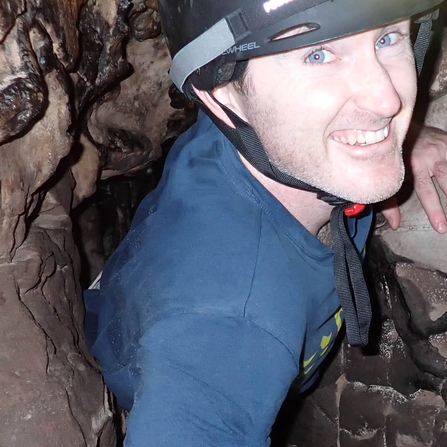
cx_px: 302
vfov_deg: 26.8
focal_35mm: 64
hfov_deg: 26.7
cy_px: 287
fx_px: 935
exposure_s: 1/30
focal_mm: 4.5
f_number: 2
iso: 200
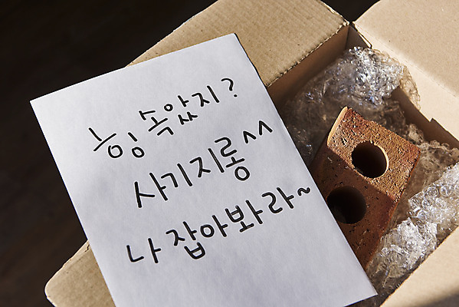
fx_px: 893
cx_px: 230
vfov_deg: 19.5
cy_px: 154
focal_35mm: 70
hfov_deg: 28.8
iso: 100
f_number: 5.6
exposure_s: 1/250
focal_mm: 70
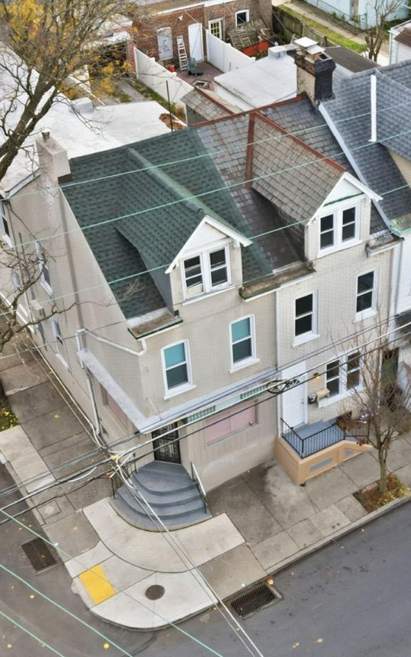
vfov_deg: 36.9
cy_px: 318
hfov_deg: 23.3
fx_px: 986
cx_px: 303
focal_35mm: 55
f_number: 1.7
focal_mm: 6.7
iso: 100
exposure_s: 1/40
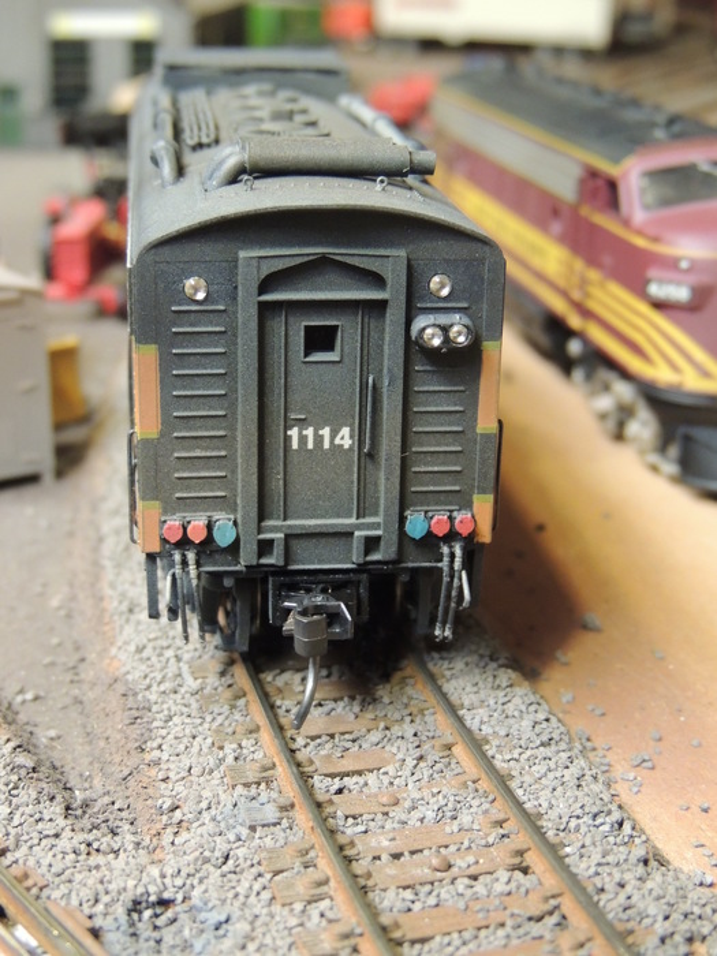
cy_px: 478
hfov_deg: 26.6
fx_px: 1519
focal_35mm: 55
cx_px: 358
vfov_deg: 34.9
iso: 800
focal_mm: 9.8
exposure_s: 1/15
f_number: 3.7
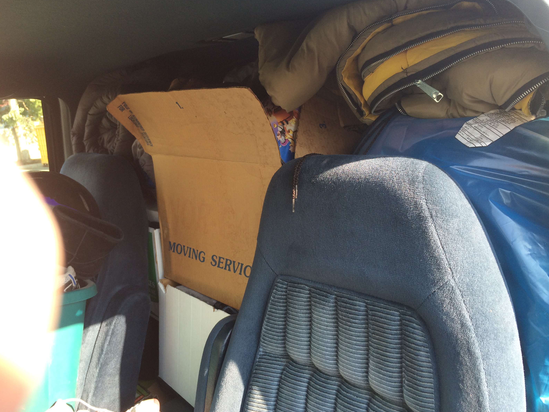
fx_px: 476
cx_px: 275
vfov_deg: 46.8
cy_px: 208
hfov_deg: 60.0
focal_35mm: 30
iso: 32
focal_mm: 4.15
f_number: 2.2
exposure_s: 1/154
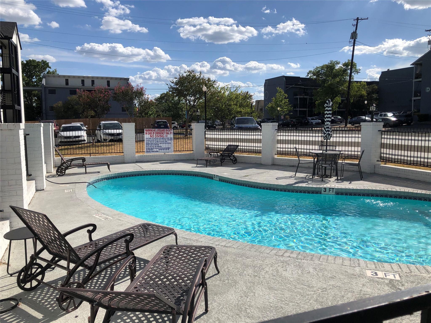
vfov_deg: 49.7
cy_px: 162
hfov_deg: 63.4
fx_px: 349
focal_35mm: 28
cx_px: 216
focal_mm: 3.99
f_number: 1.8
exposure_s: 1/3247
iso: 20
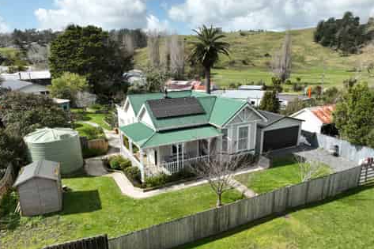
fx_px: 270
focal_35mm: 26
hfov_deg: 69.4
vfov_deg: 49.4
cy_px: 143
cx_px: 189
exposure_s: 1/1600
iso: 110
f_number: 2.8
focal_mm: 12.29
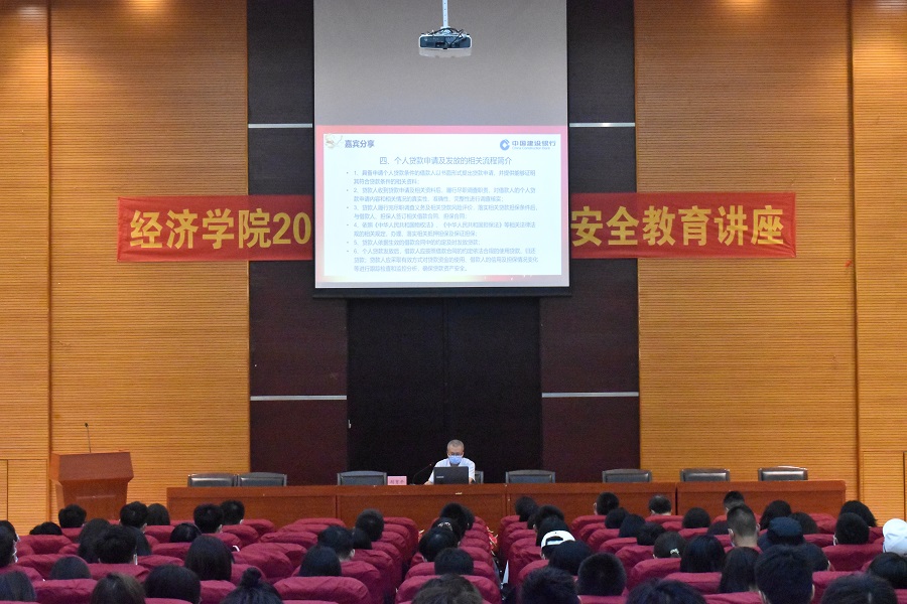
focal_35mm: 68
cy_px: 302
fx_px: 1700
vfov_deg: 20.2
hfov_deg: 29.9
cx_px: 454
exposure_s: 1/250
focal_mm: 45
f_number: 8
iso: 12800
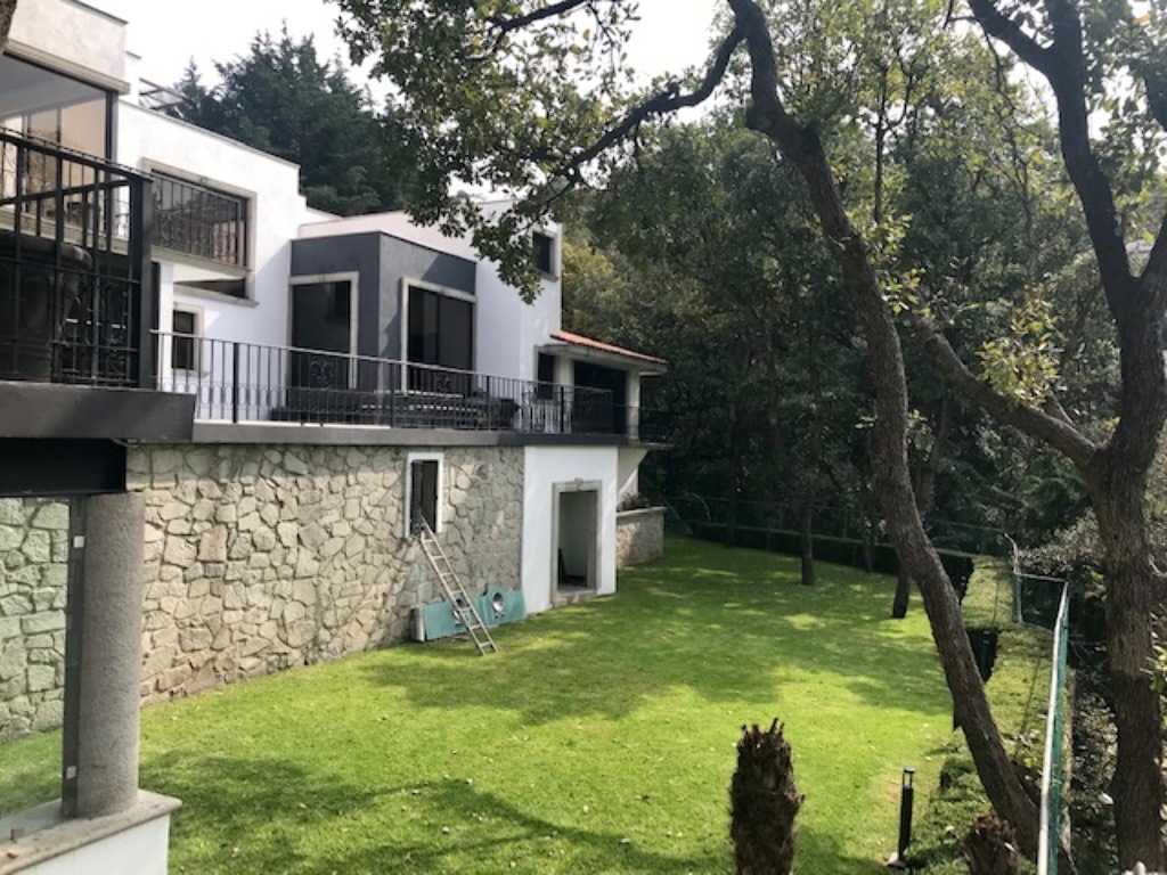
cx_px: 584
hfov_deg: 63.4
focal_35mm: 28
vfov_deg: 49.7
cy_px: 438
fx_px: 944
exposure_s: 1/1018
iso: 20
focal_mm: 3.99
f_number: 1.8
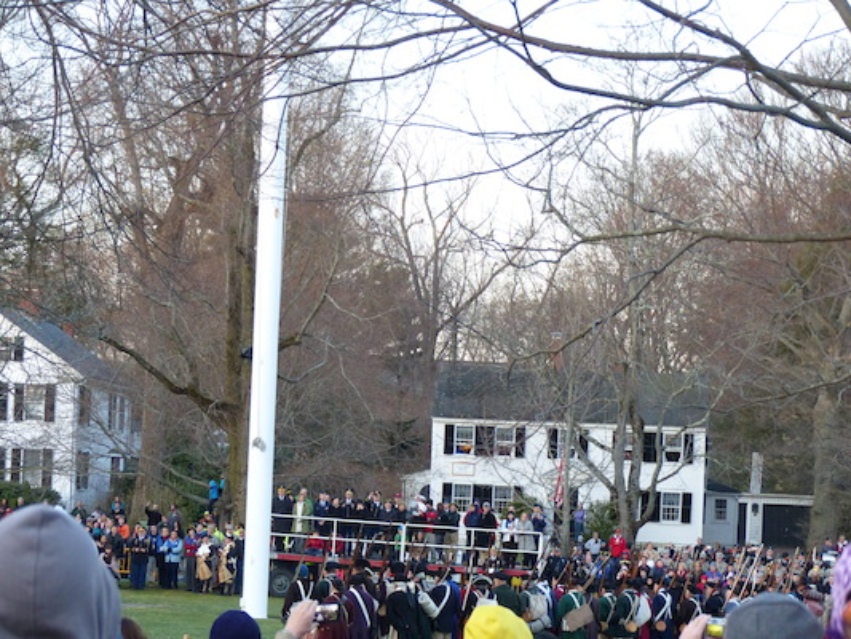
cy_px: 320
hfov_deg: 15.6
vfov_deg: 11.8
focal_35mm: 126
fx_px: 3098
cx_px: 426
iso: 400
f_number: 2.8
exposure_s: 1/50
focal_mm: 22.6
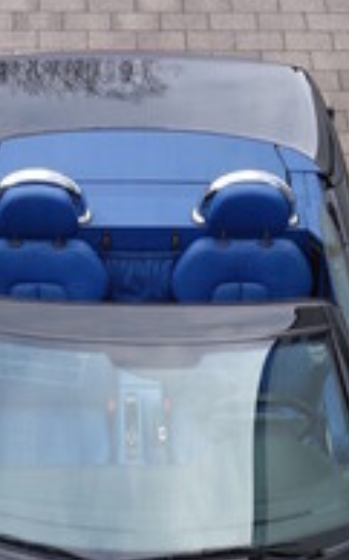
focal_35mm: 103
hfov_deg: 12.7
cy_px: 560
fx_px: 1570
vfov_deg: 19.6
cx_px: 151
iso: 125
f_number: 5.6
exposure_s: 1/100
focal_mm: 18.02
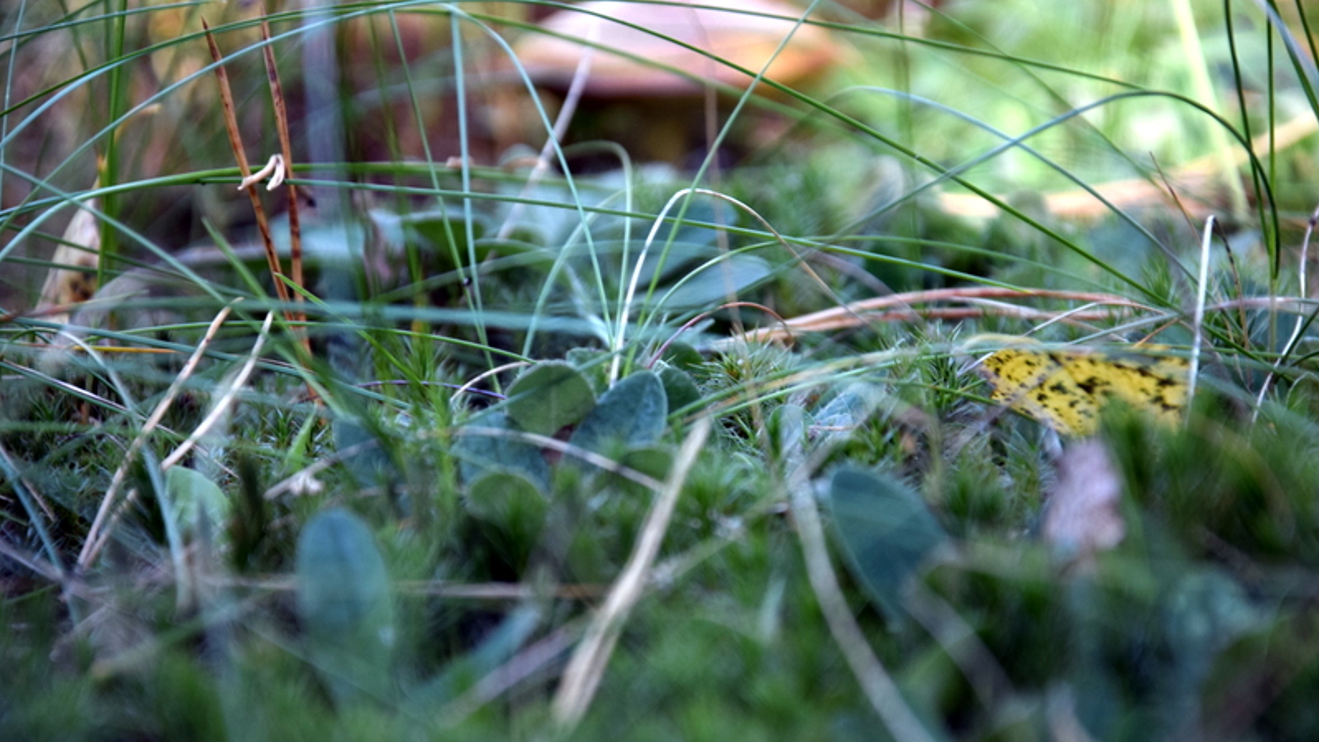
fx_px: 5790
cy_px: 407
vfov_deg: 7.3
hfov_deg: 13.0
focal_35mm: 166
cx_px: 660
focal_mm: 105
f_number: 5.6
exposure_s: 1/125
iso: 450
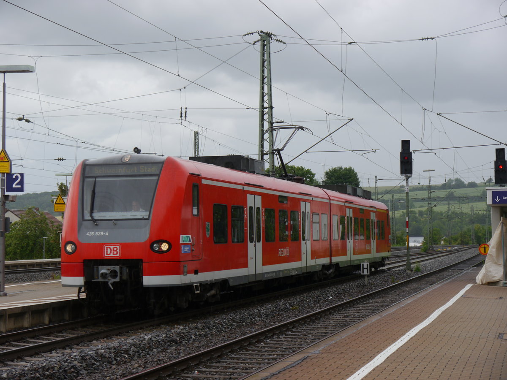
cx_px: 254
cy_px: 190
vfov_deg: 20.4
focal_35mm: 72
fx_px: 1055
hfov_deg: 27.0
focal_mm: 36
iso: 160
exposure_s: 1/160
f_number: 6.3
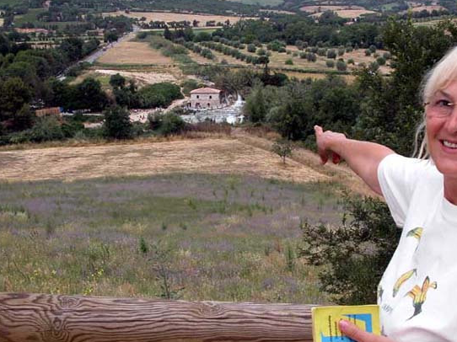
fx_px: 713
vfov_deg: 27.0
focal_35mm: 54
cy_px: 146
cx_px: 255
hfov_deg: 35.5
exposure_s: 1/94.5
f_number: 7.5
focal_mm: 11.6
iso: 100
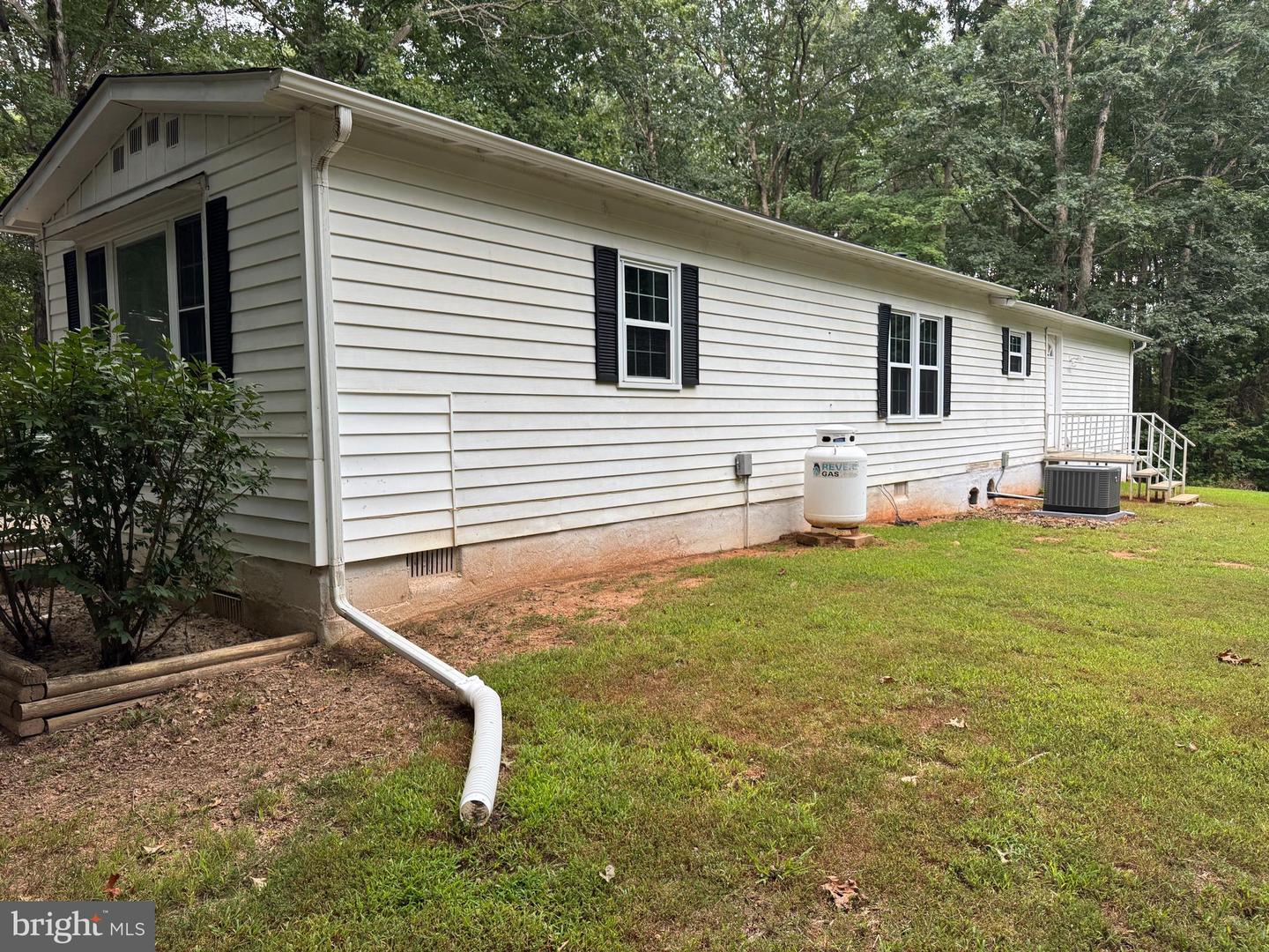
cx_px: 634
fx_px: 880
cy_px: 476
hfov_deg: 71.6
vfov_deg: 56.8
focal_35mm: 24
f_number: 1.78
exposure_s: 1/121
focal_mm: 6.76
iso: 160
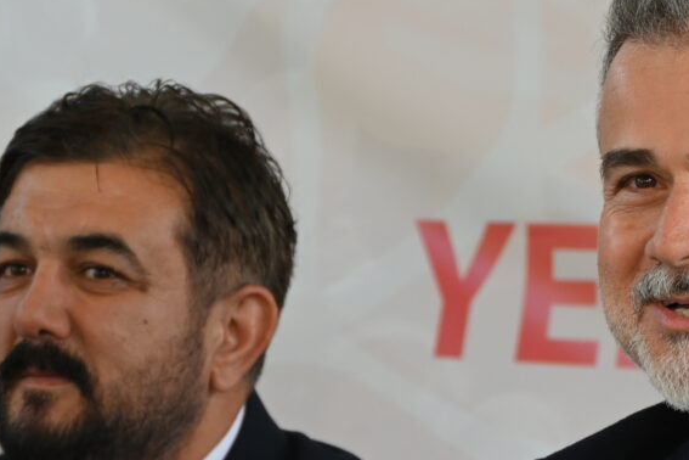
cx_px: 595
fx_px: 5186
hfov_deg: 7.6
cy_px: 317
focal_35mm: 271
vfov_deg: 5.1
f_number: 5.3
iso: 640
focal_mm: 80
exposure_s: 1/125
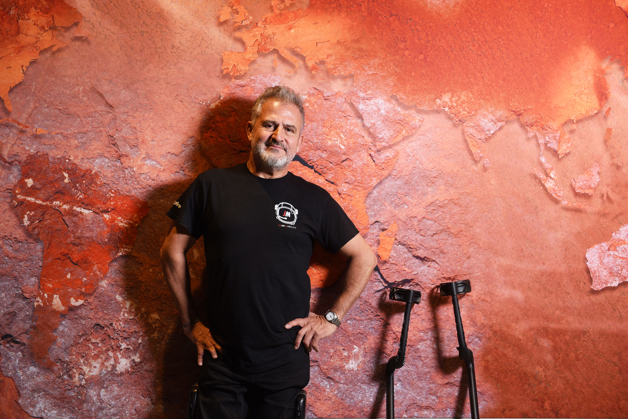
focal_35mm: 60
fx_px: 1047
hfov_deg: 33.4
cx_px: 314
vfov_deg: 22.6
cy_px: 210
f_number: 4
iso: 200
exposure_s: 1/125
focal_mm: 60
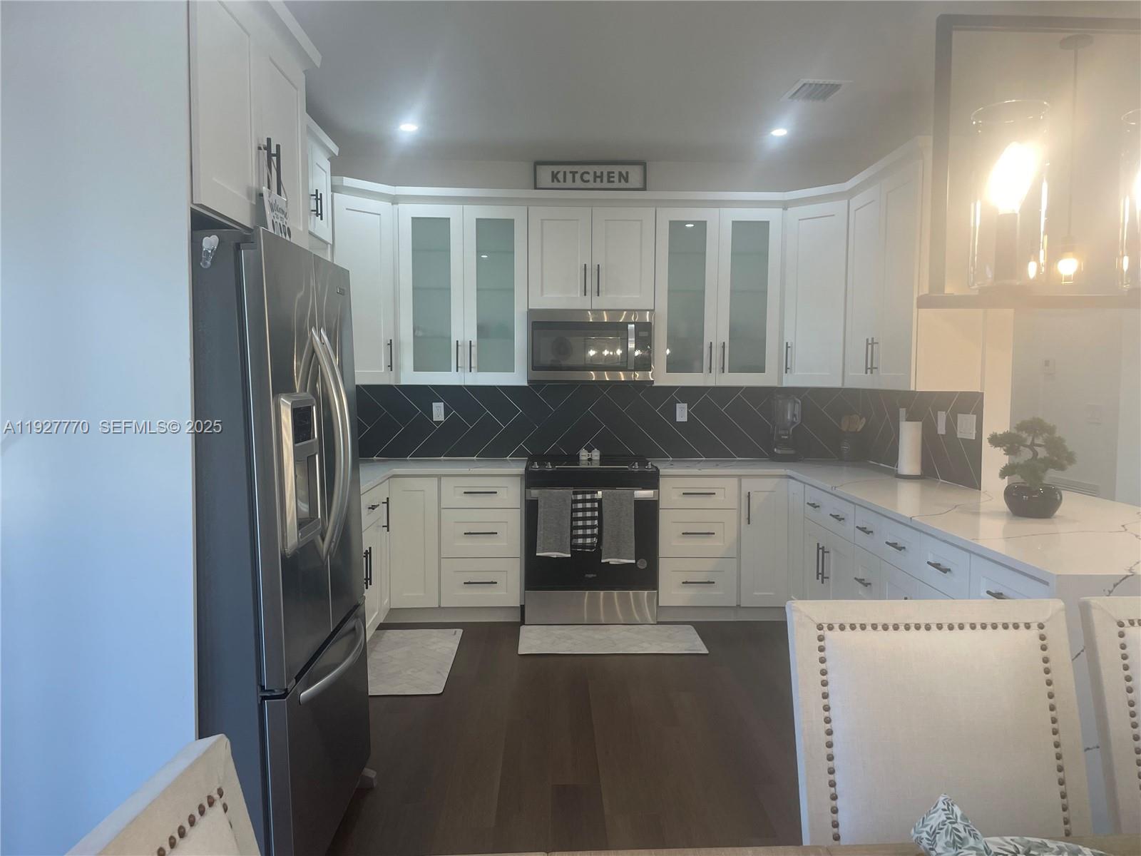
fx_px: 857
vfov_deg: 53.1
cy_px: 428
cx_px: 570
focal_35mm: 26
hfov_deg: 67.3
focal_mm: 4.2
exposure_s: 1/120
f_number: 1.6
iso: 64
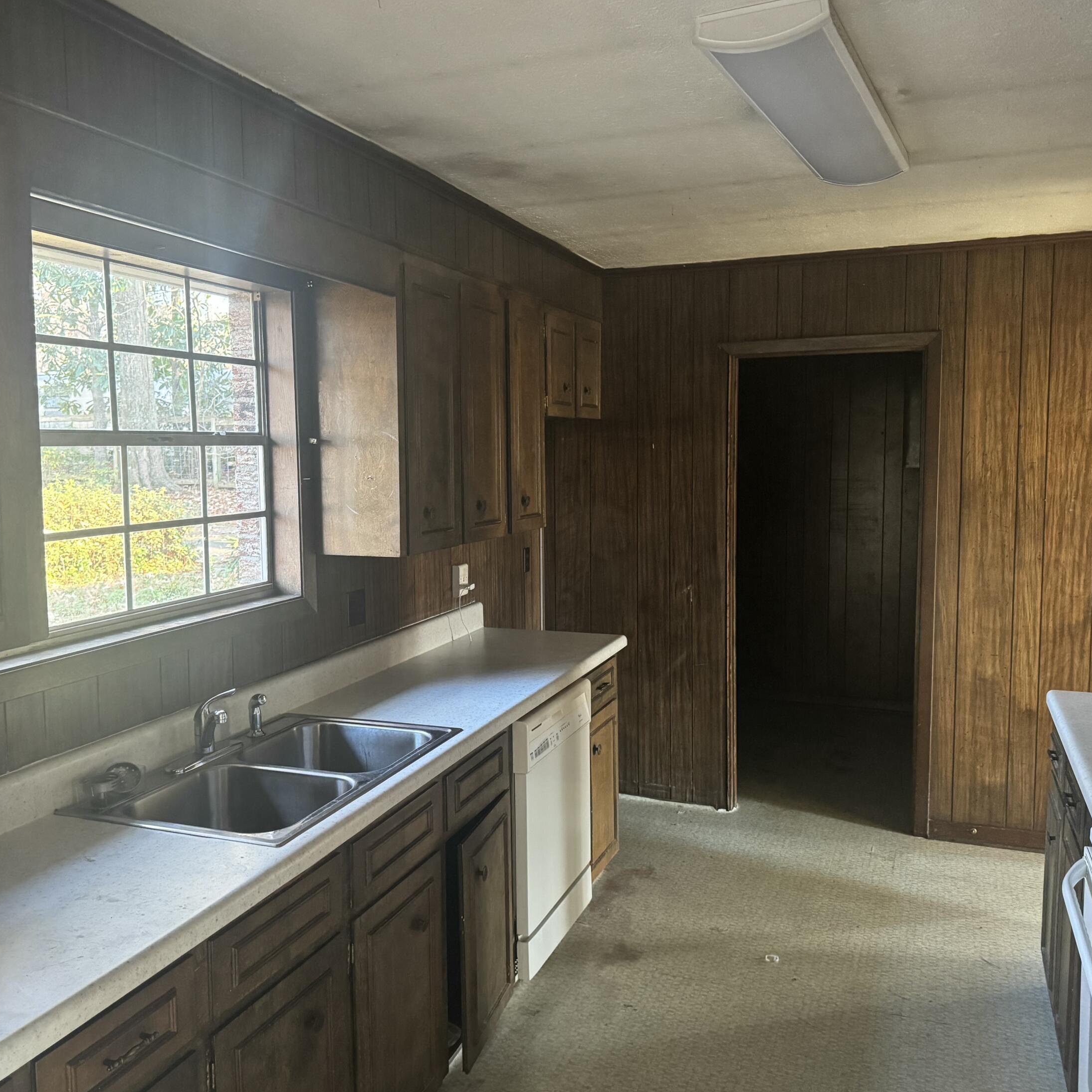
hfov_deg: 55.6
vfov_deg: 55.6
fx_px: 1035
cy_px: 542
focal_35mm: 29
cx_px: 500
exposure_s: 1/60
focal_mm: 6.76
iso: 800
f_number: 1.78
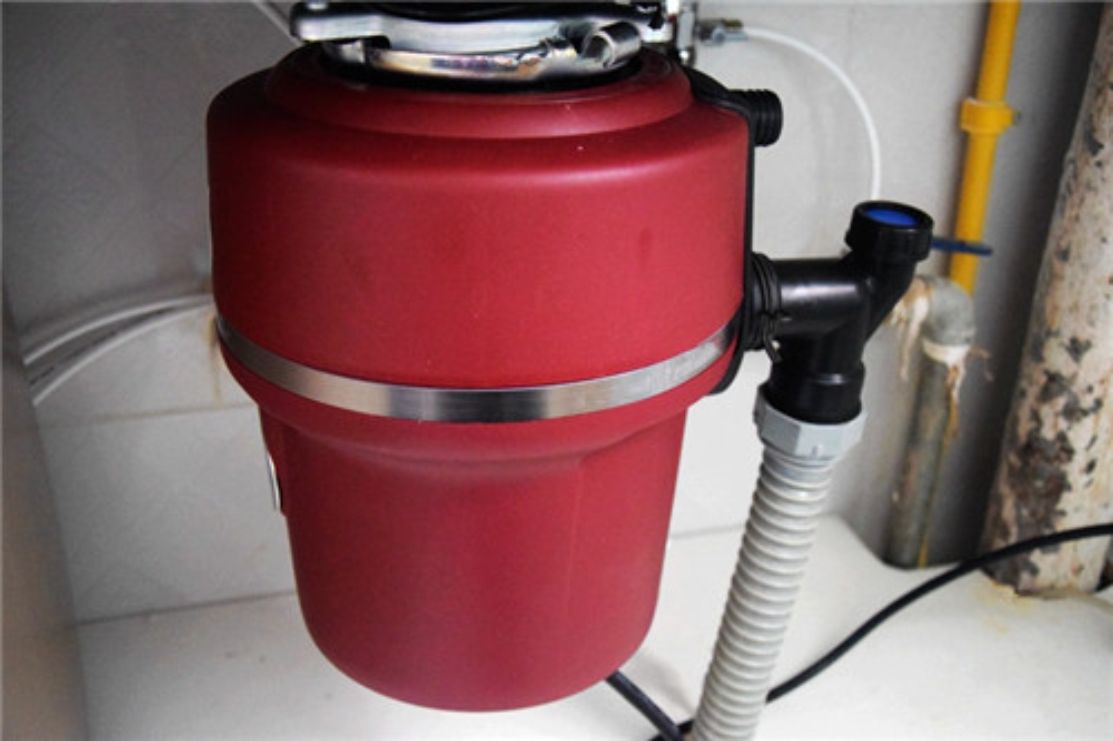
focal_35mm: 38
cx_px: 556
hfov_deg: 51.3
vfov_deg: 35.5
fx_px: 1159
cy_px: 370
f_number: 4
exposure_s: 1/30
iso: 6400
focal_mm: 25
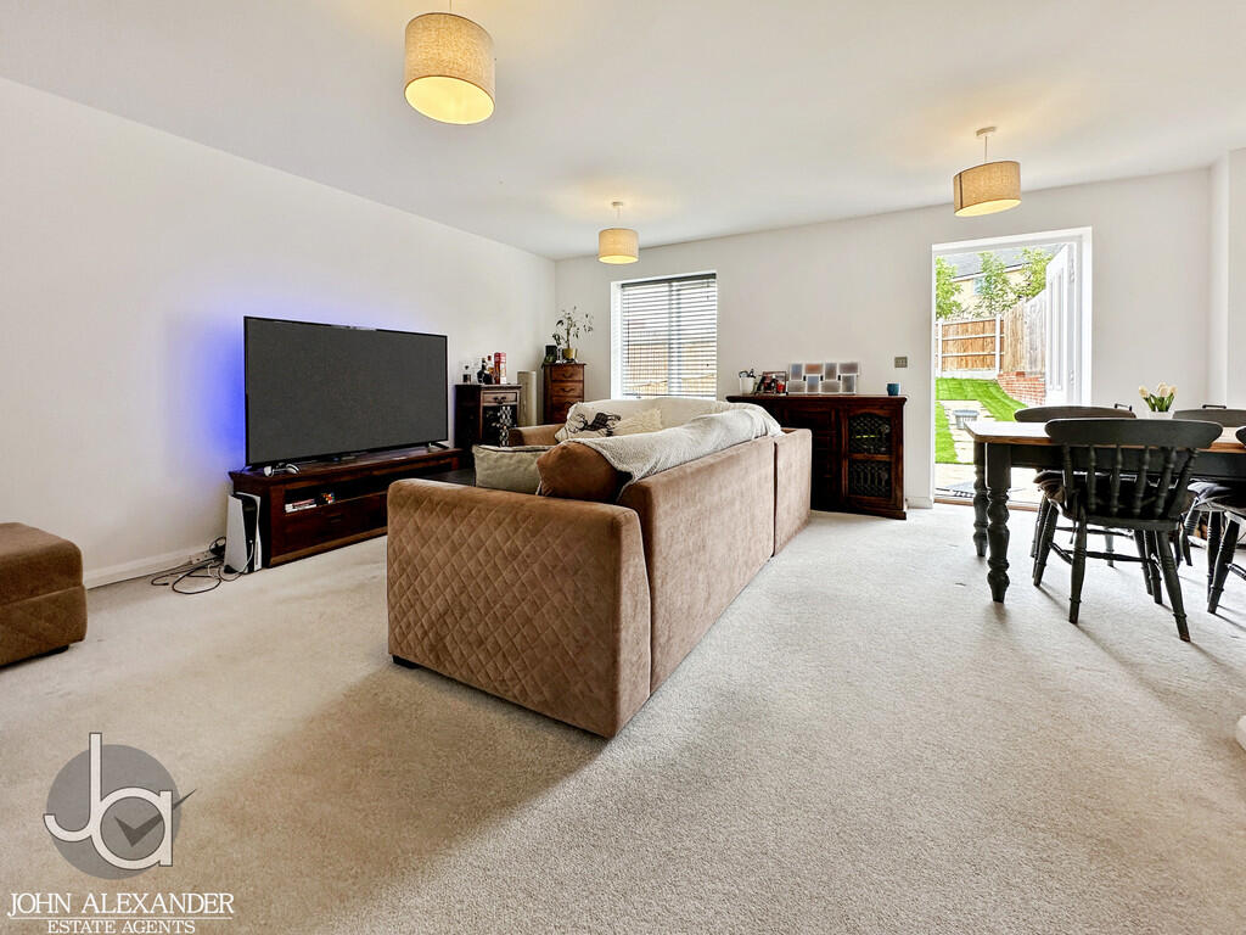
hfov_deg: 102.1
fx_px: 504
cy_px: 468
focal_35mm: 14
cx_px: 623
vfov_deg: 85.7
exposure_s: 1/99
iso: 80
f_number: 2.2
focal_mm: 2.22
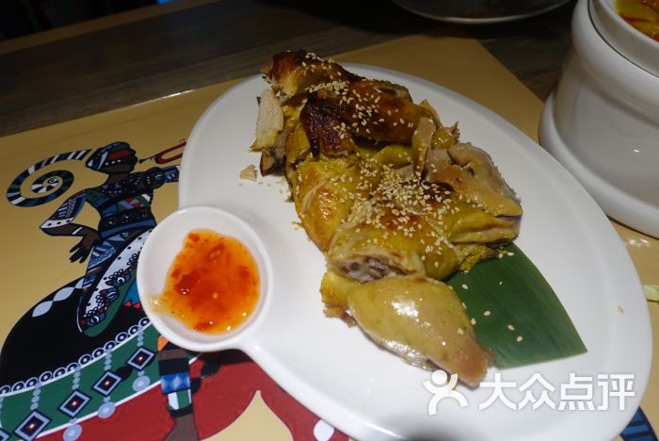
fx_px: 440
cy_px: 220
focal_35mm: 24
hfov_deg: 73.7
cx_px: 330
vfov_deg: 53.2
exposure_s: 1/250
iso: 400
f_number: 2.8
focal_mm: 8.8
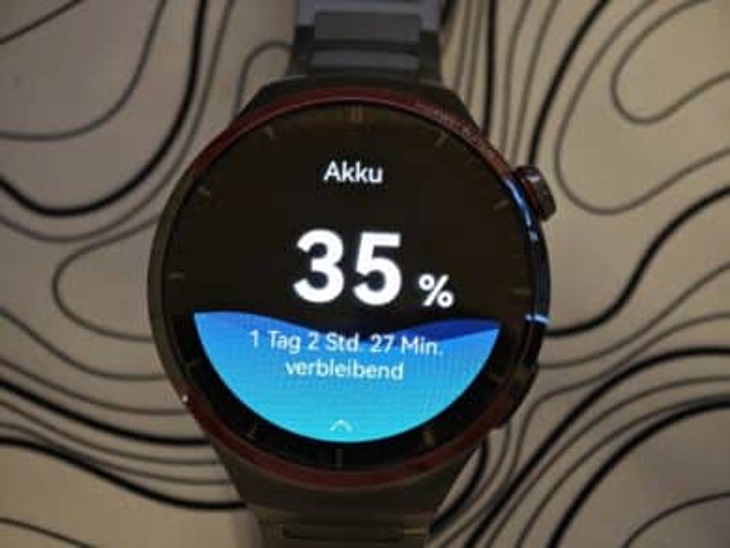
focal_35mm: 75
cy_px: 274
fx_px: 1583
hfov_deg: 26.0
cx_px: 365
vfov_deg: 19.7
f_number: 1.8
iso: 100
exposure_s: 1/100
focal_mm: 12.28
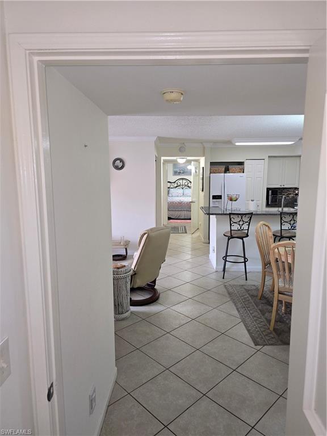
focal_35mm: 23
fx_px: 290
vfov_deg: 73.9
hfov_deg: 58.9
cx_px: 164
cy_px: 218
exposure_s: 1/40
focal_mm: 6.3
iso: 100
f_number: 1.7
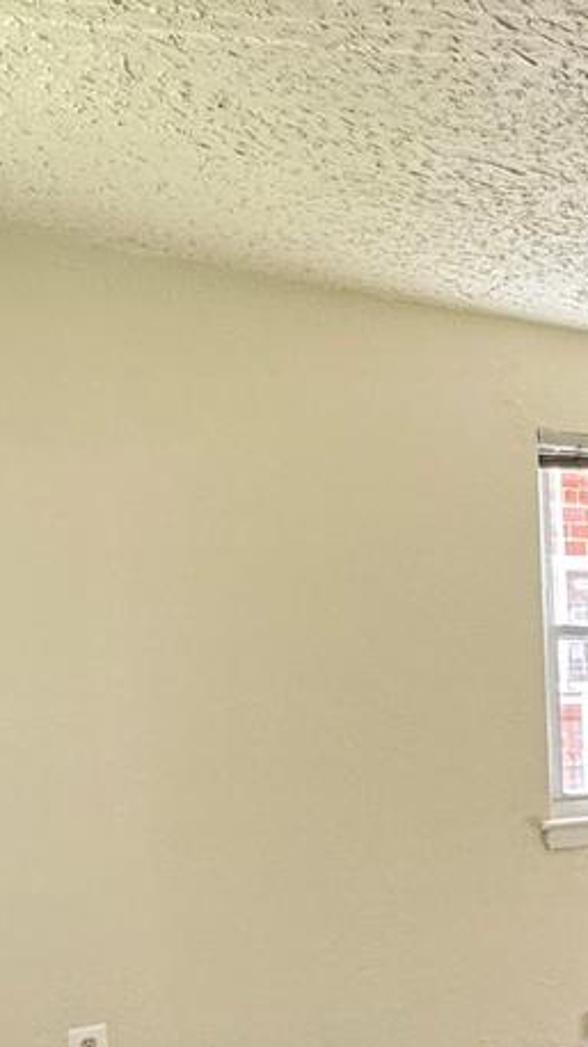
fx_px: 1333
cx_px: 874
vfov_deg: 41.7
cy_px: 775
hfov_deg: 21.1
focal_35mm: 48
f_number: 2.2
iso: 100
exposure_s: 1/99
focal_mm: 2.22
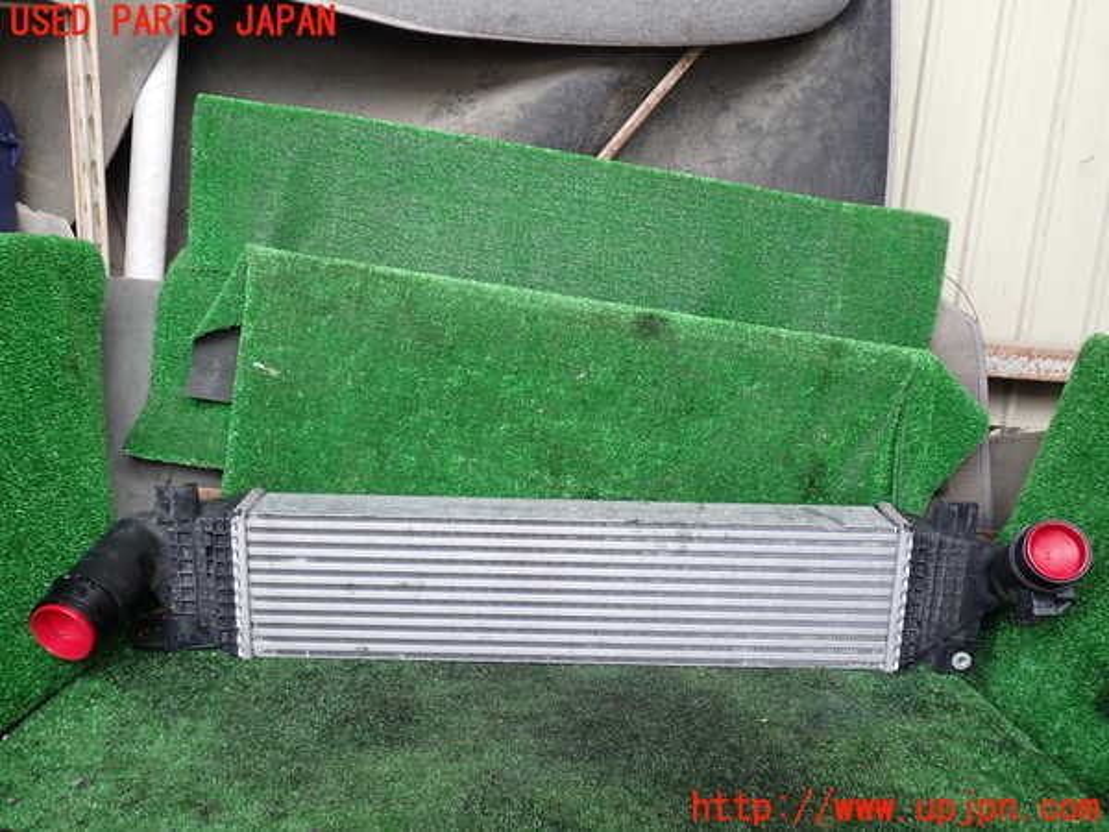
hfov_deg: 60.0
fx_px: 961
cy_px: 416
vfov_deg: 46.8
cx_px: 554
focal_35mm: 30
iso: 100
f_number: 2.3
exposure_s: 1/80
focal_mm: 5.4
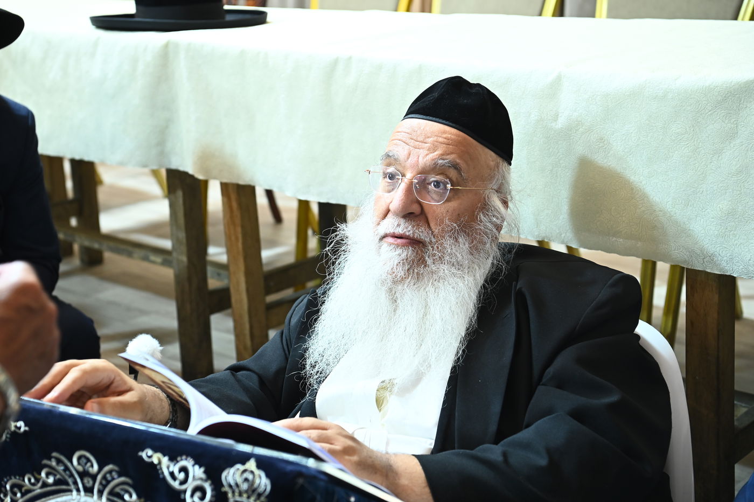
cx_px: 377
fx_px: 1214
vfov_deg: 23.4
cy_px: 251
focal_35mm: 58
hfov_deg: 34.5
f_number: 4.5
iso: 1600
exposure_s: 1/125
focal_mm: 58
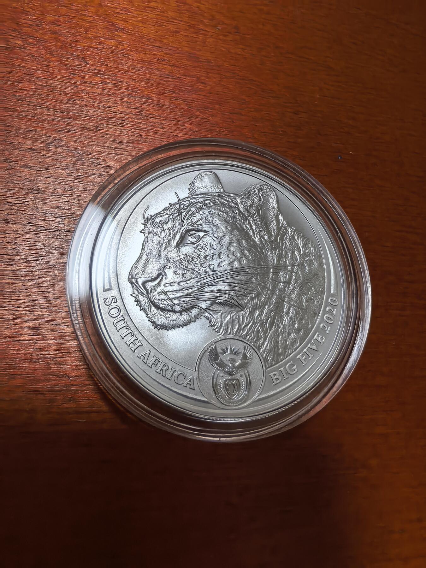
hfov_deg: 56.8
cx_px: 213
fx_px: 394
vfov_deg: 71.6
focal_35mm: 24
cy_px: 284
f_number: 2.2
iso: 160
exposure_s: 1/50
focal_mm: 1.68
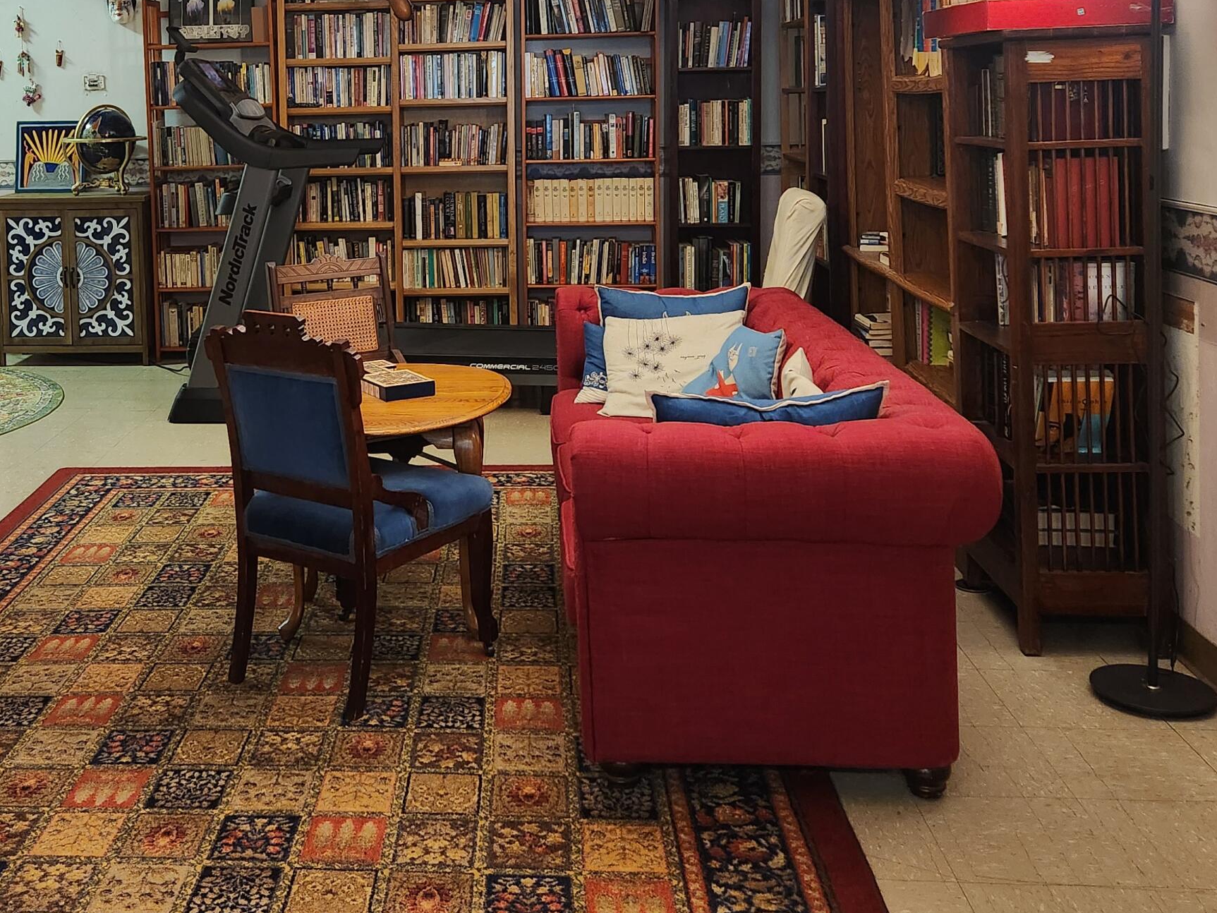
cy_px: 203
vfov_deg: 35.0
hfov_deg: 46.1
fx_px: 1406
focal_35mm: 40
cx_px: 403
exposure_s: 1/60
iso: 640
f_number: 1.8
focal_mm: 5.4
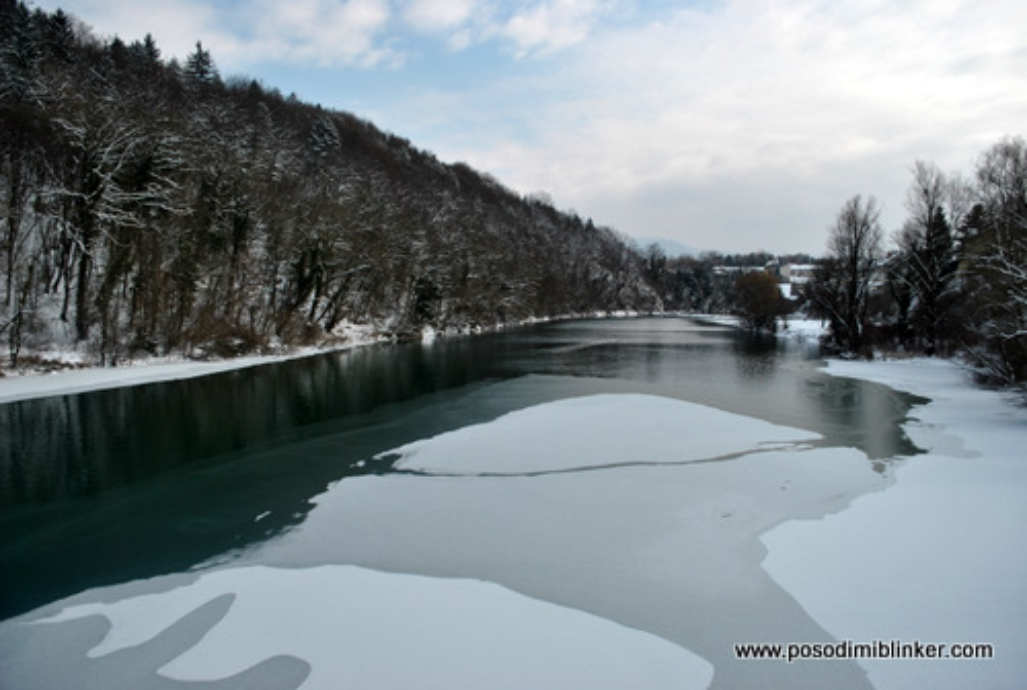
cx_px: 514
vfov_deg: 48.2
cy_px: 345
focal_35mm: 27
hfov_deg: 67.3
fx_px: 772
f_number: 5
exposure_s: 1/200
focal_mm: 18
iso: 100
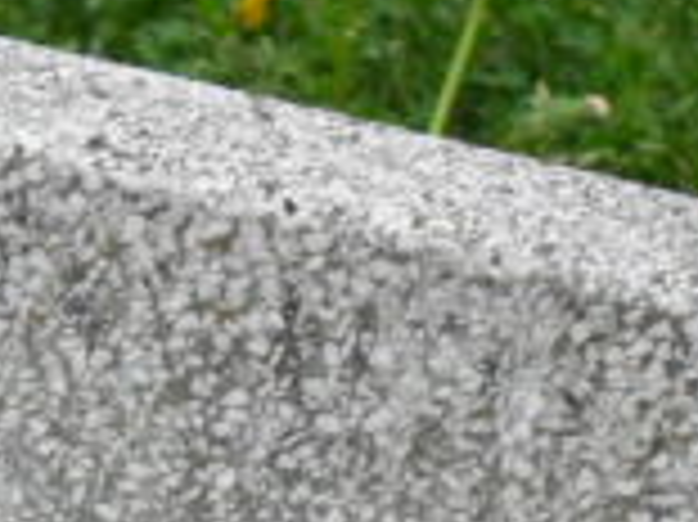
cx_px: -531
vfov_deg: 3.0
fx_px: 9832
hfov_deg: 4.0
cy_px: 1152
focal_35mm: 488
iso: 100
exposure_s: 1/125
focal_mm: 13.2
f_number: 3.9
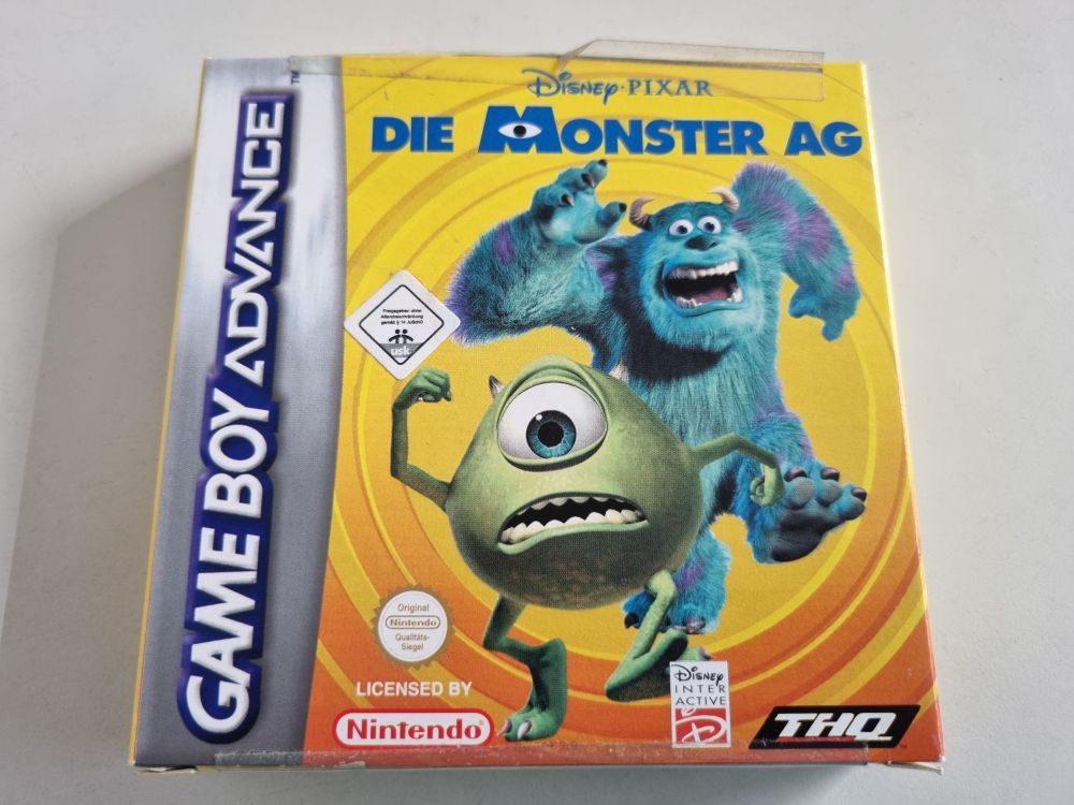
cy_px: 402
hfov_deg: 67.3
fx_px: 807
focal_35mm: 26
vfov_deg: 53.1
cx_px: 537
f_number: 1.8
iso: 160
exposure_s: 1/50
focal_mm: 5.4
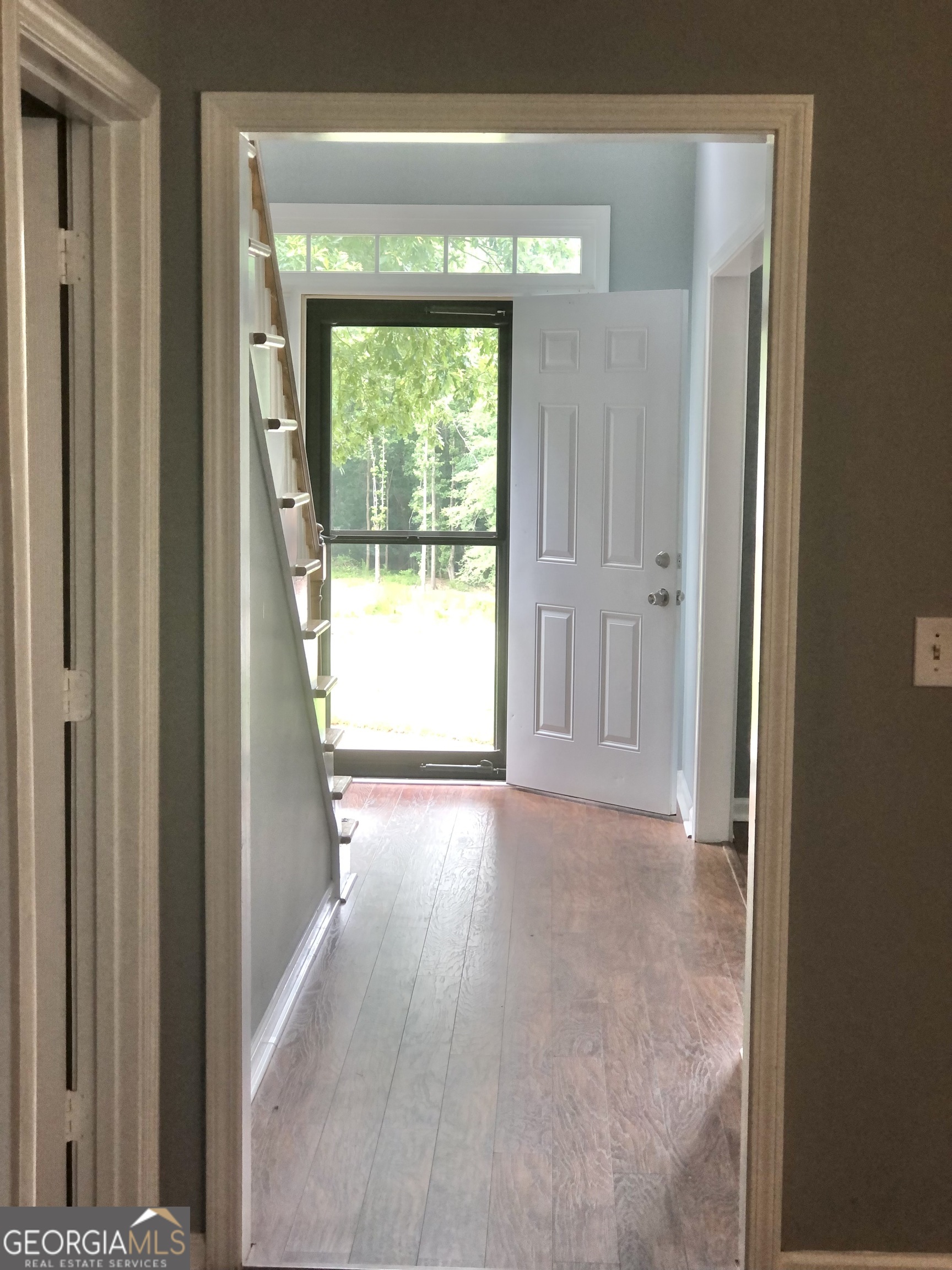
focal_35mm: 57
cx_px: 476
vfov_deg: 33.8
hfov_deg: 25.7
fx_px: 2090
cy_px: 635
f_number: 2.8
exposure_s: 1/120
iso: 200
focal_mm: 6.6
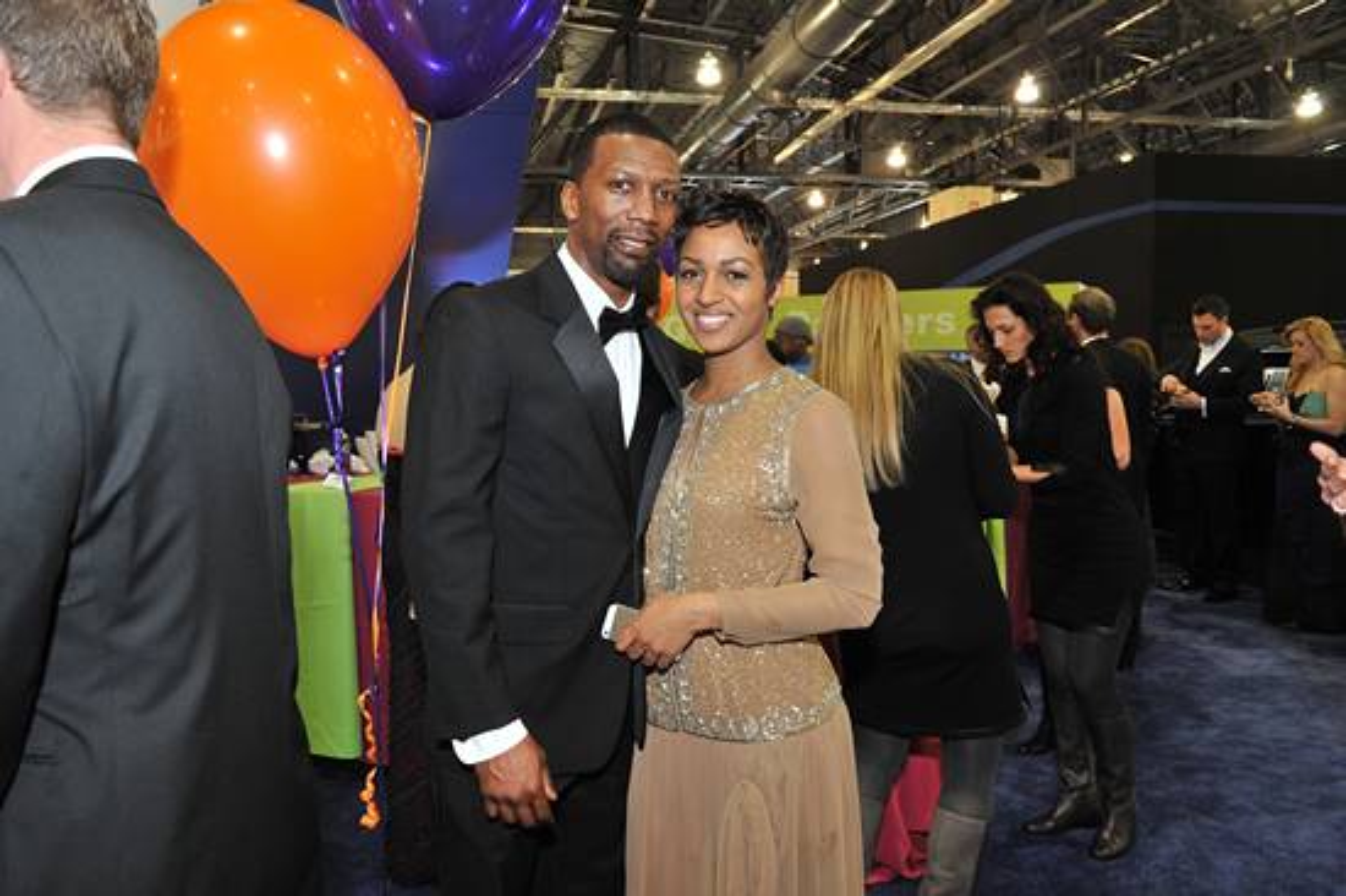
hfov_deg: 63.7
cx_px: 673
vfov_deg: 44.9
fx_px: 1084
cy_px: 448
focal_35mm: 29
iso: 1600
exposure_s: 1/100
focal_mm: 29
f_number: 7.1
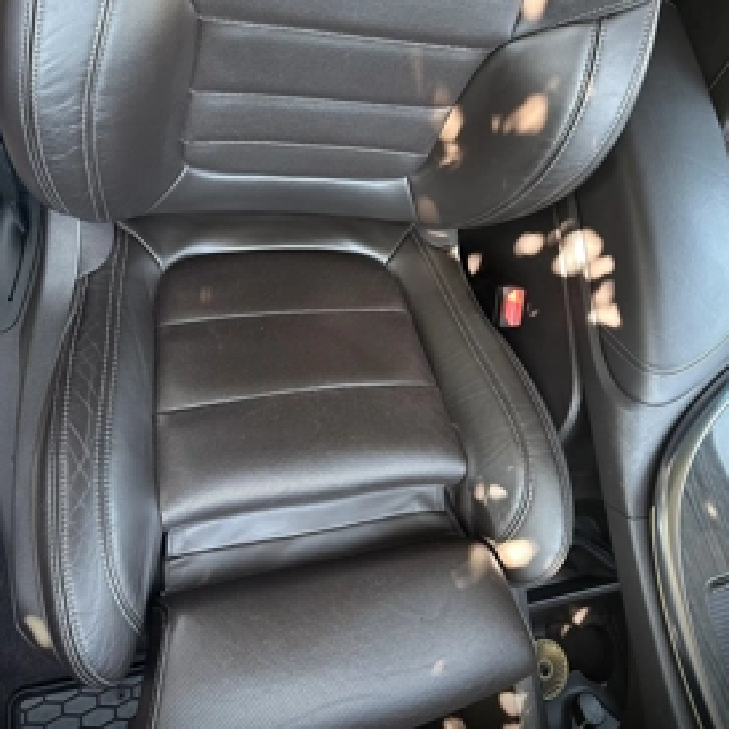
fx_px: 739
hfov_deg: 52.5
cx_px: 346
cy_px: 263
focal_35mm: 31
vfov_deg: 51.9
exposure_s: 1/71
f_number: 1.78
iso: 250
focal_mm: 6.86
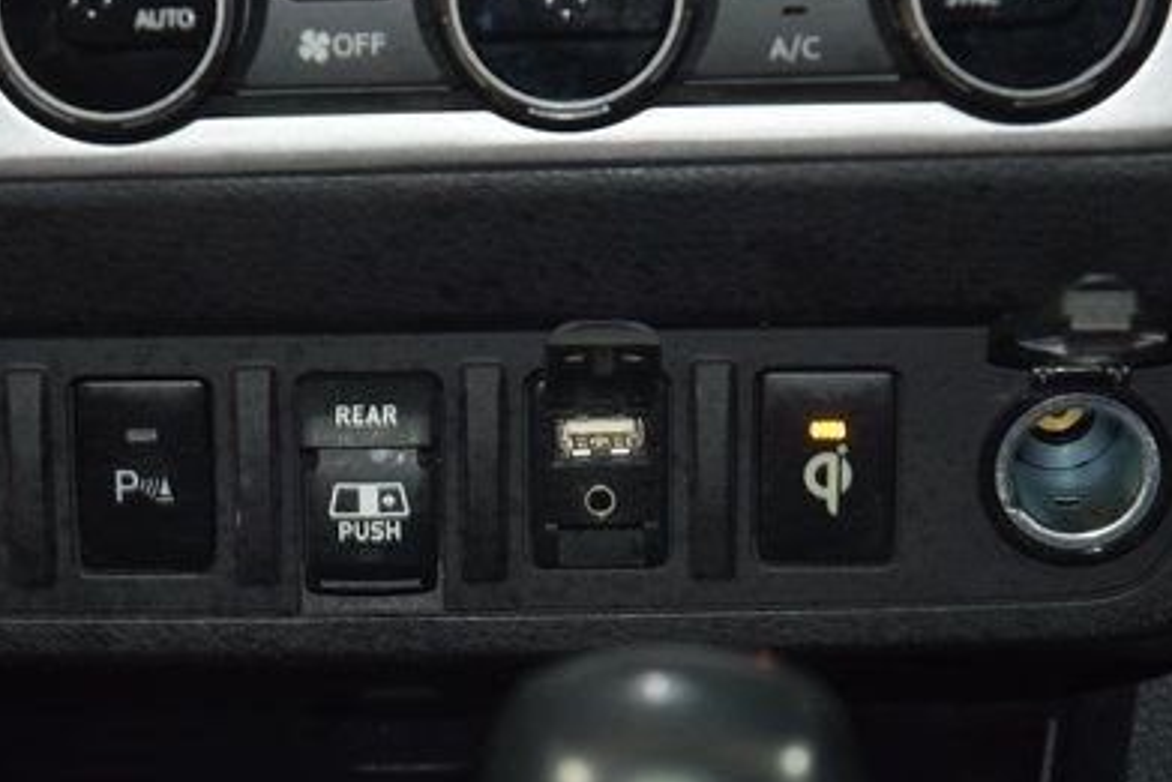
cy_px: 427
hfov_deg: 11.9
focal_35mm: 172
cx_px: 372
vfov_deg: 8.0
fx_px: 5601
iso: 1600
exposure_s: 1/20
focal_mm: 70
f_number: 4.5
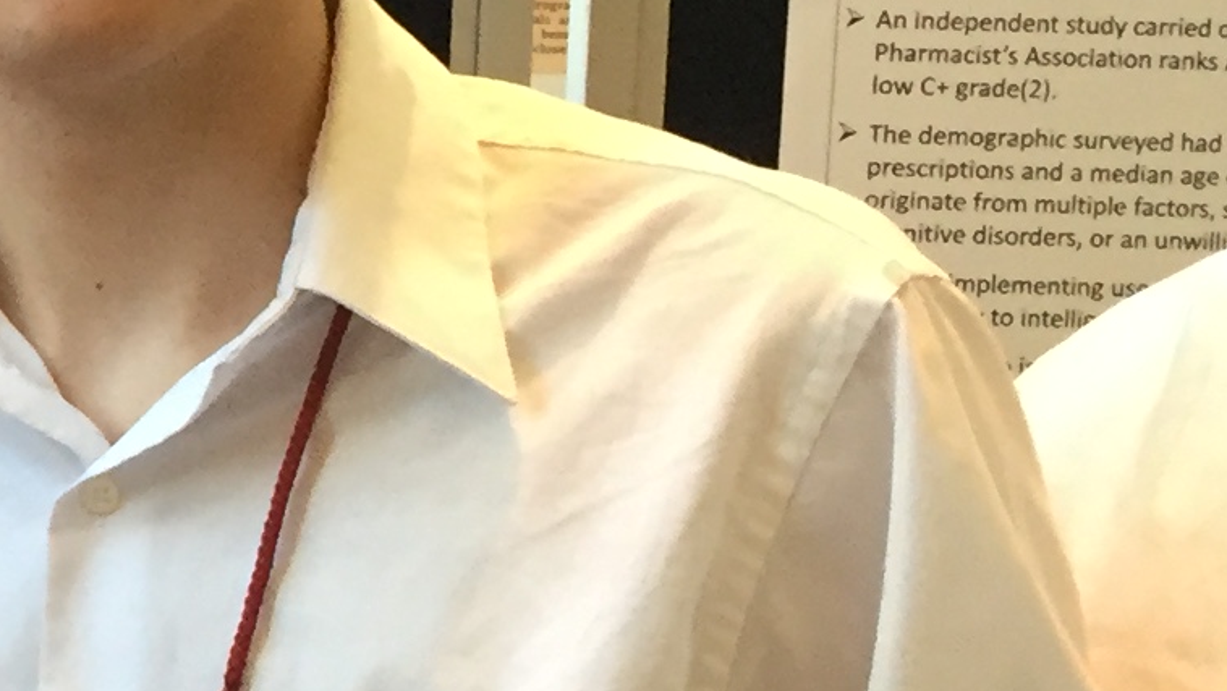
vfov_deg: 8.9
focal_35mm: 136
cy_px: 479
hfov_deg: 13.9
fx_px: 4426
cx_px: -1020
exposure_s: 1/30
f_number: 2.2
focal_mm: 4.15
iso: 125
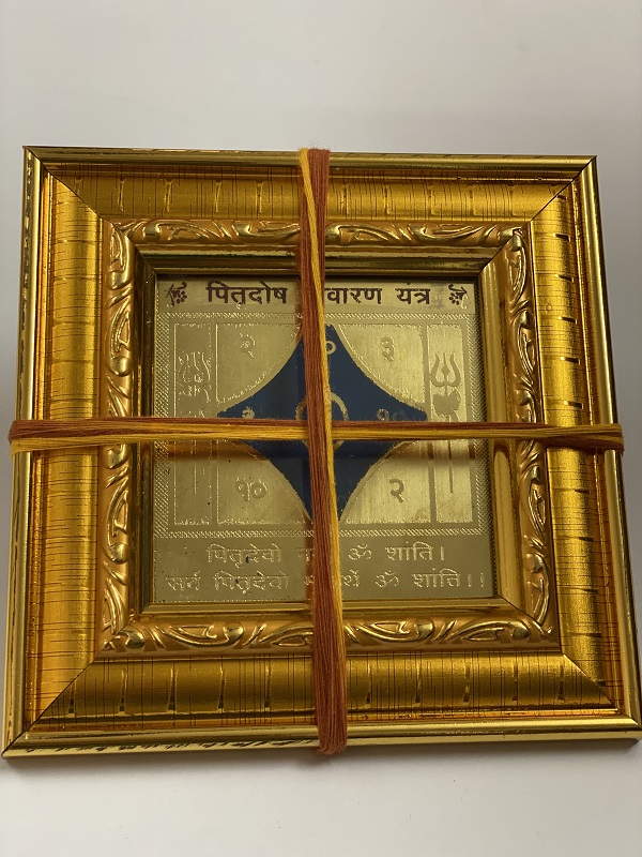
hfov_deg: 28.0
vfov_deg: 36.8
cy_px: 428
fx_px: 1286
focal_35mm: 52
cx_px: 321
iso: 125
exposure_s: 1/33
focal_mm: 6
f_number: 2
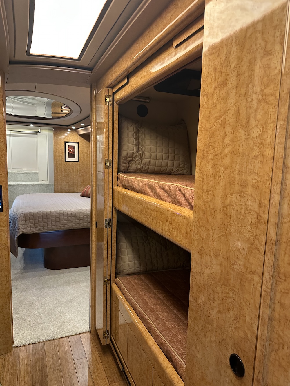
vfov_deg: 71.6
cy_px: 193
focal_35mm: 24
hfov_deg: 56.8
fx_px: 268
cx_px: 145
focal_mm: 6.86
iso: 400
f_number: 1.78
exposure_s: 1/60
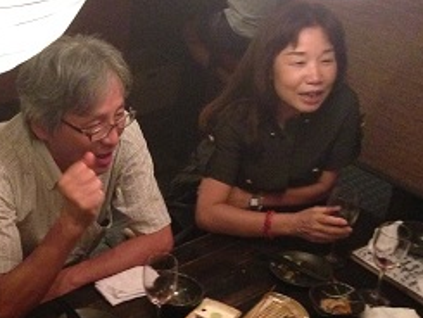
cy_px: 249
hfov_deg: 29.0
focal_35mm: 66
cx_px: 110
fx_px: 807
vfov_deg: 22.0
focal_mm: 4.12
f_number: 2.4
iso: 800
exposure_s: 1/15
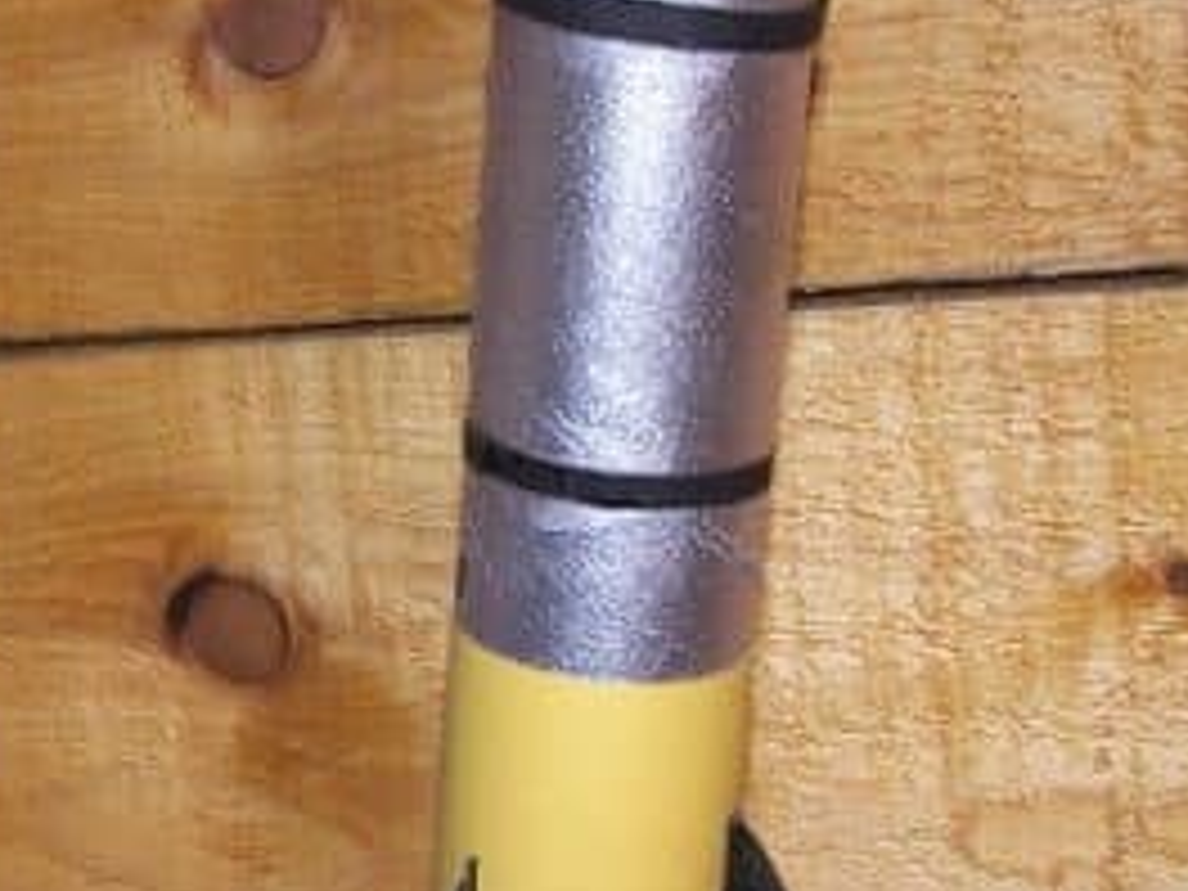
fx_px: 3501
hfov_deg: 19.2
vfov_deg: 14.5
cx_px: 374
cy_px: 418
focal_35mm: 102
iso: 100
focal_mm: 7.4
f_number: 3.2
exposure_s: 1/40
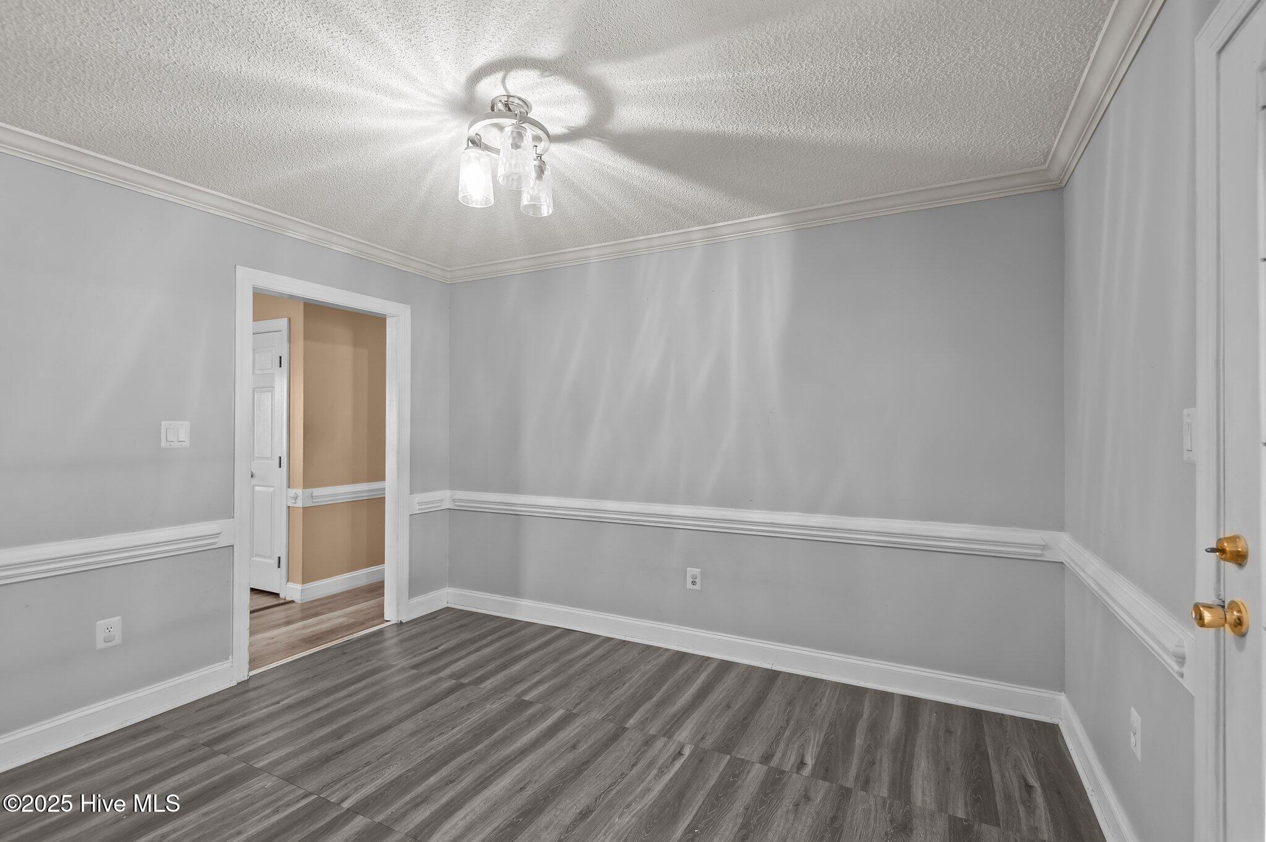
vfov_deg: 73.7
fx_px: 562
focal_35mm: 16
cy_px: 421
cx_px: 633
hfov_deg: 96.8
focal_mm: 16
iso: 400
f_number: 4
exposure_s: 1/8
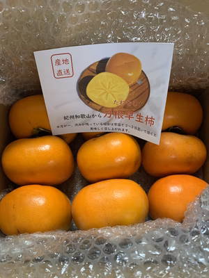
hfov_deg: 53.1
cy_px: 139
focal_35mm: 26
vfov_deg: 67.3
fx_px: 209
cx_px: 104
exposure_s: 1/50
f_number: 1.8
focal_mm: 4.25
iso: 250
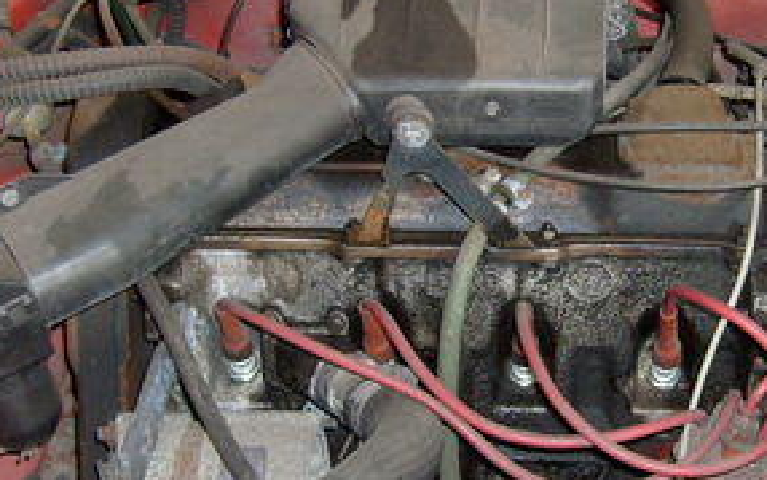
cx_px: 617
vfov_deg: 15.7
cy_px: 268
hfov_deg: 24.5
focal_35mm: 83
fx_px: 1736
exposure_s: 1/45
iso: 100
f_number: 2.8
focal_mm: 5.8
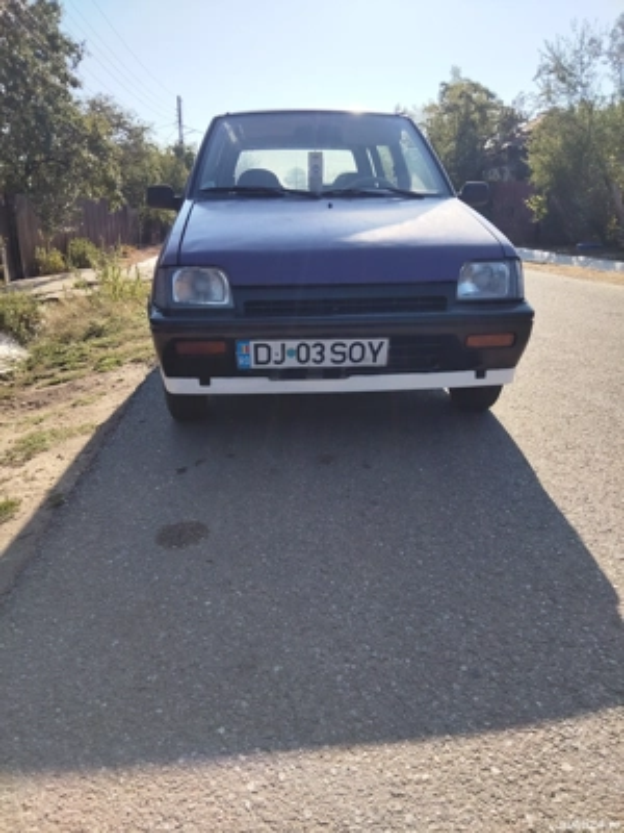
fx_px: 601
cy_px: 416
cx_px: 312
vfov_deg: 69.4
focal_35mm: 25
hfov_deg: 54.9
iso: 100
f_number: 1.8
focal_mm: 4.15
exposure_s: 1/1882
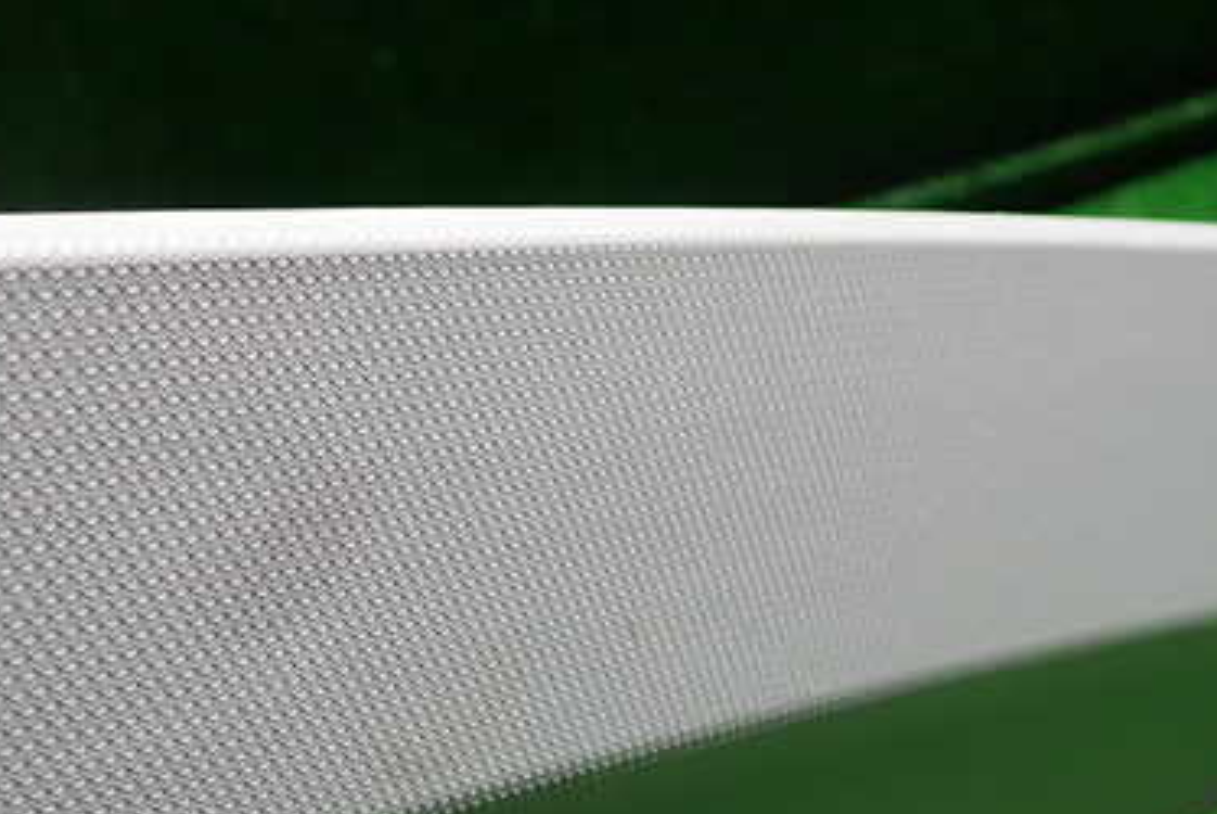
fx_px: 1692
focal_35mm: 50
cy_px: 596
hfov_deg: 39.1
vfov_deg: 26.7
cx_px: 410
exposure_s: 1/30
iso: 250
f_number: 2.3
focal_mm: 5.4
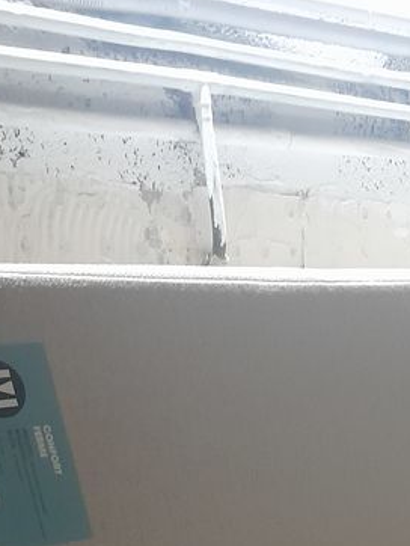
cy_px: 716
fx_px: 1088
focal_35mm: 69
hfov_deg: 20.7
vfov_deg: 24.4
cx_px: 402
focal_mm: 4.6
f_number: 2
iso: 640
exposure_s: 1/20
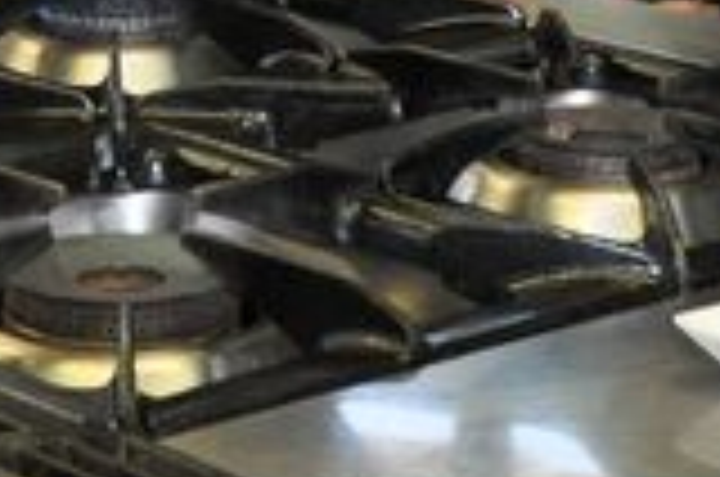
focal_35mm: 180
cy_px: -421
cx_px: -72
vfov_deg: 7.4
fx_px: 3593
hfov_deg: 11.3
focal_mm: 24
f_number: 4.5
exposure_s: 1/100
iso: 1000
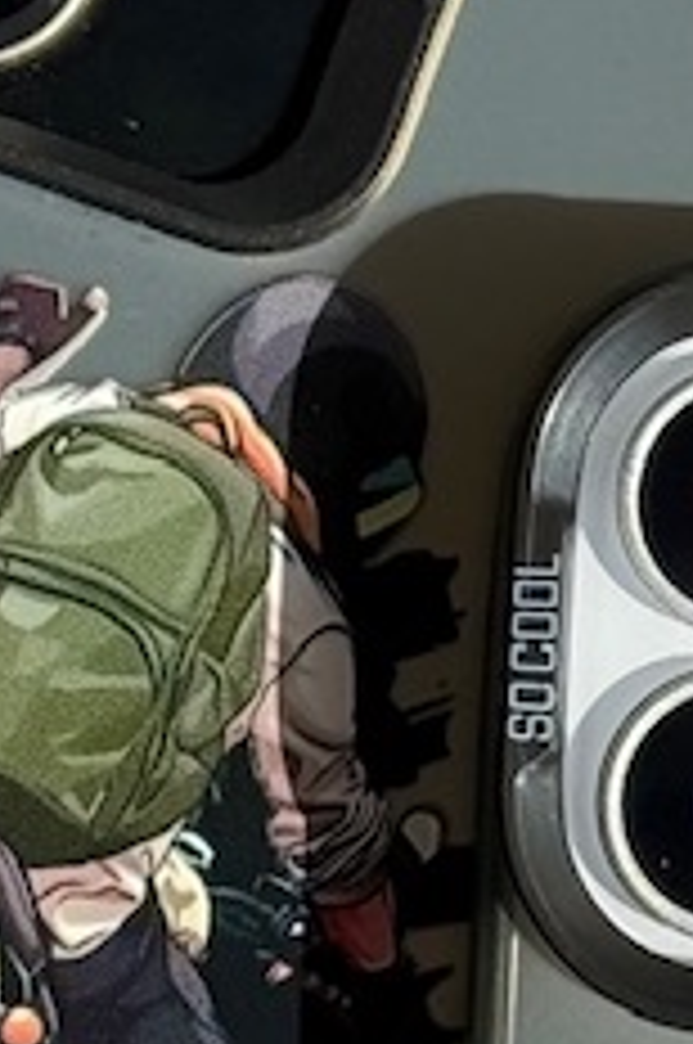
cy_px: 801
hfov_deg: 5.0
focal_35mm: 276
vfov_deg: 7.5
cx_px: 598
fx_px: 7993
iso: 100
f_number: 1.78
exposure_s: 1/4329
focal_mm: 6.76
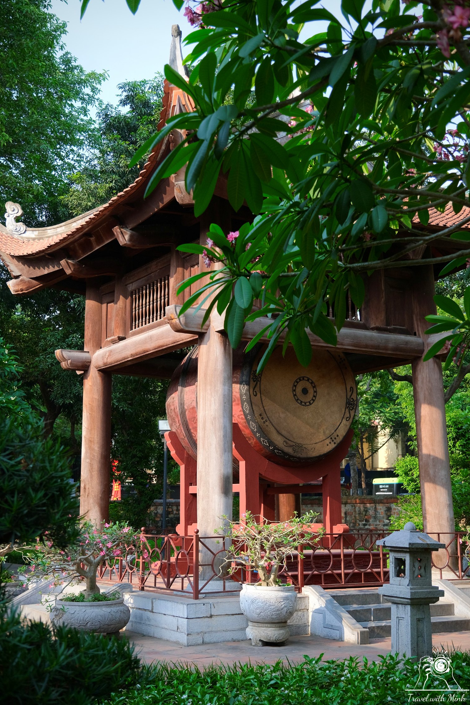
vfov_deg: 46.4
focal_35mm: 42
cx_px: 234
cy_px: 356
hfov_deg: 31.9
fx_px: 822
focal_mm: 27.5
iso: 800
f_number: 4
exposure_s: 1/1000
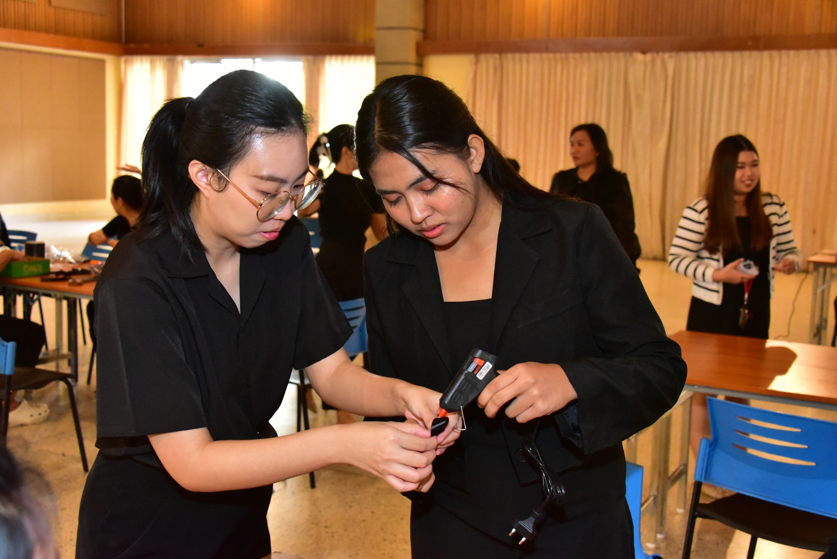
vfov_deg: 30.5
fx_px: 1023
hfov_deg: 44.5
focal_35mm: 44
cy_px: 280
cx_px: 418
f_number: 6.3
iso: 8000
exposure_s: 1/100
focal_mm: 44
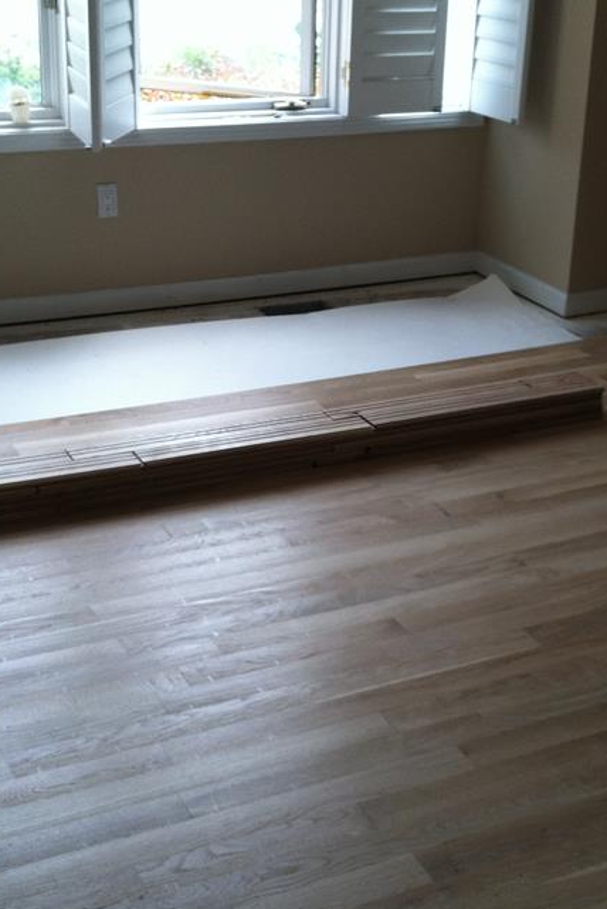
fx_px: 1465
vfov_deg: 34.5
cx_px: 345
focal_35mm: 58
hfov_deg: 23.4
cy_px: 440
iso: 80
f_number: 2.8
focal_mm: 3.85
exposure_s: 1/122
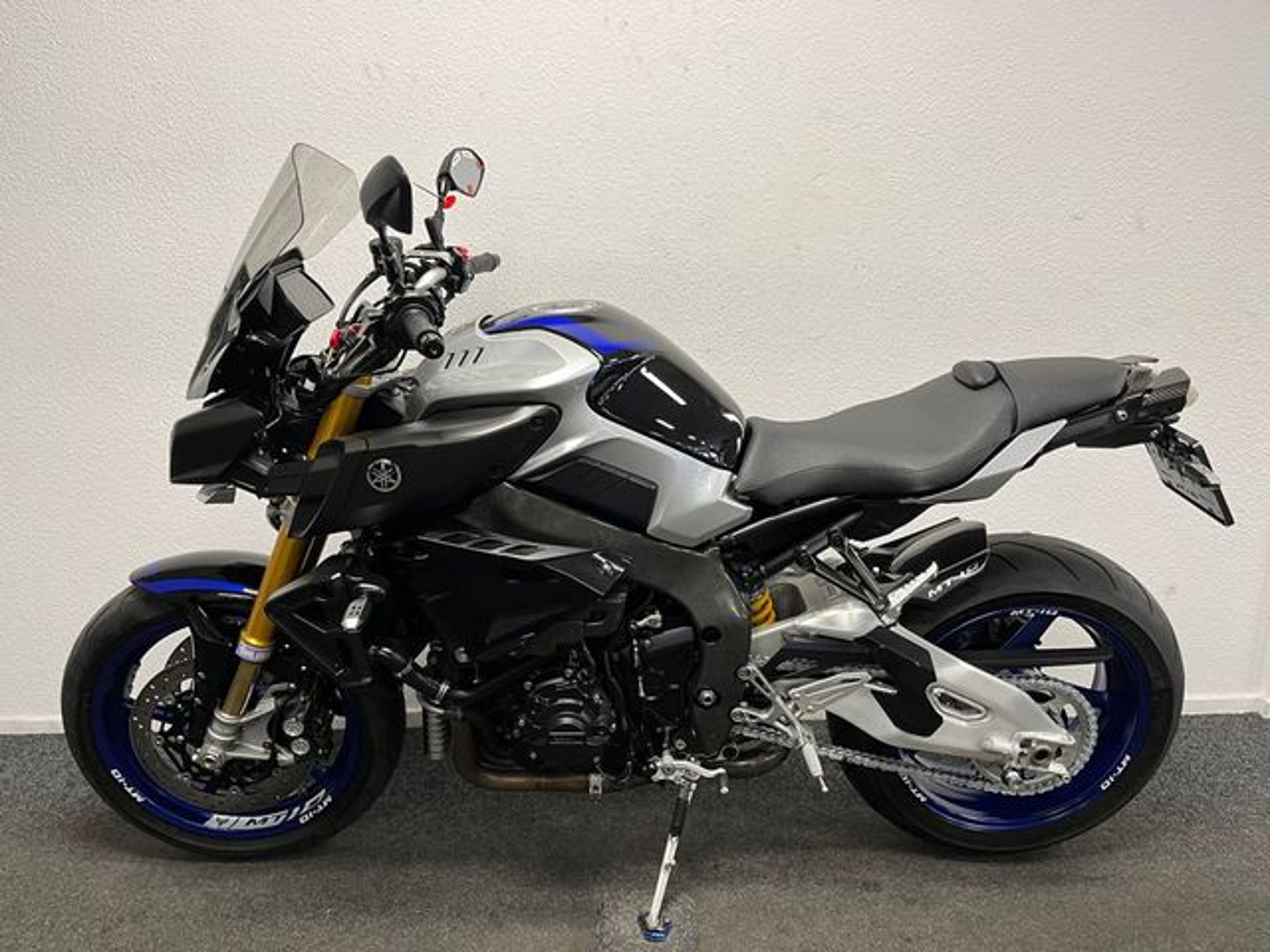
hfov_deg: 67.3
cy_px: 476
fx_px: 954
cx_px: 635
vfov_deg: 53.1
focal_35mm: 26
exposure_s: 1/50
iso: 100
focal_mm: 5.1
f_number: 1.6
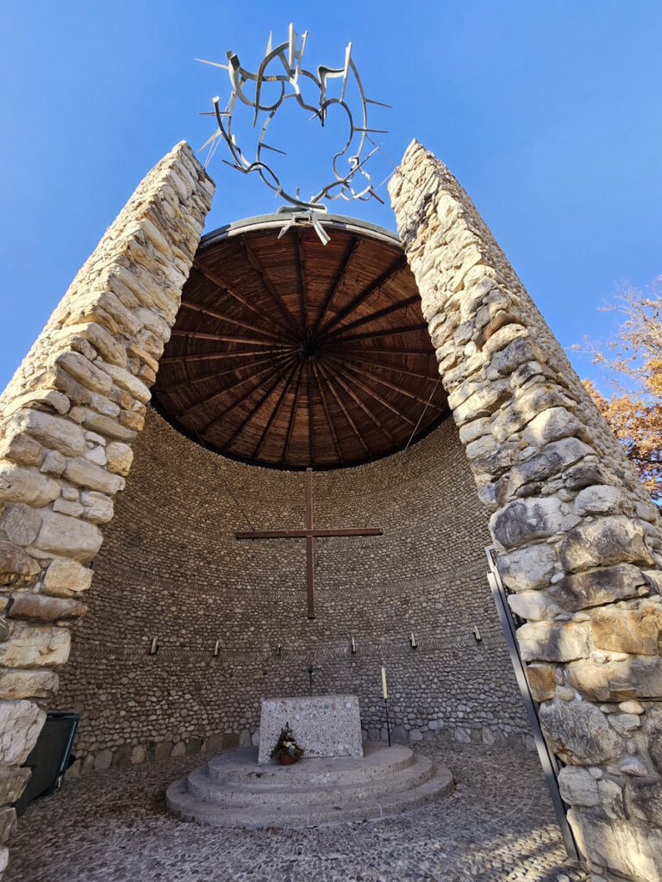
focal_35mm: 13
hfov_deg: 89.9
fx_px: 331
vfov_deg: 106.2
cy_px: 441
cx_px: 331
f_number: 2.2
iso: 50
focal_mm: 2.2
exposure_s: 1/315
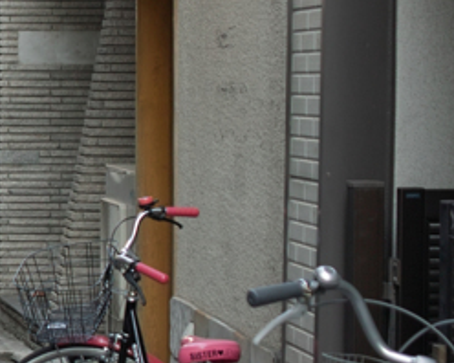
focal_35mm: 159
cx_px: -317
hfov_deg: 11.4
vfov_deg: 9.7
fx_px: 2135
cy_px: 128
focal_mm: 24.2
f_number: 2.8
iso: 100
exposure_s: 1/50
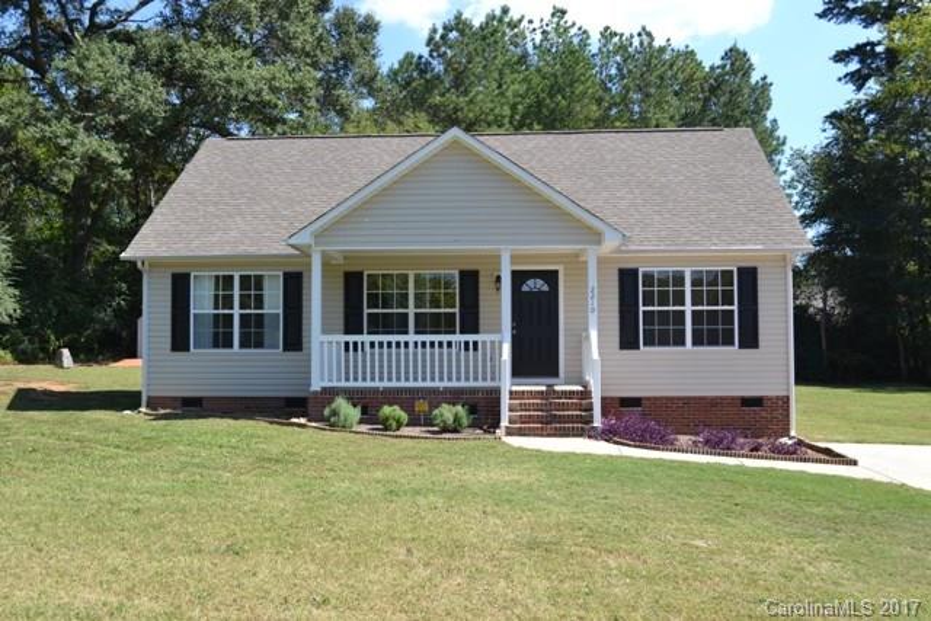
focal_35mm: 39
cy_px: 310
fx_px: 1009
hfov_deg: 49.5
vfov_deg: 34.2
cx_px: 466
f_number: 6.3
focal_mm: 26
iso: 100
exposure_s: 1/160
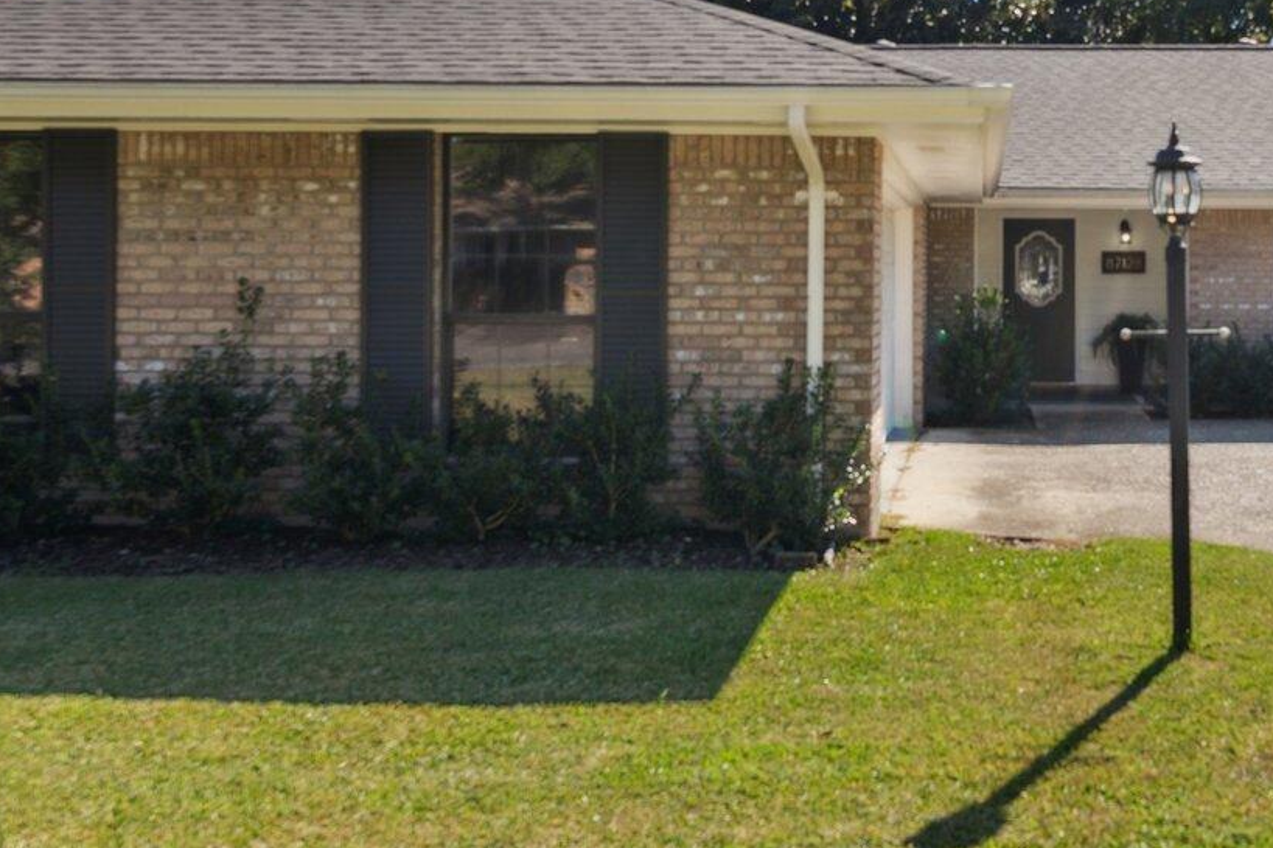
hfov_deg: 46.4
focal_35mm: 40
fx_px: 1414
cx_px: 981
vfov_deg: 32.1
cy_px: 119
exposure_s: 1/2500
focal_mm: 16
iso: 400
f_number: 4.5
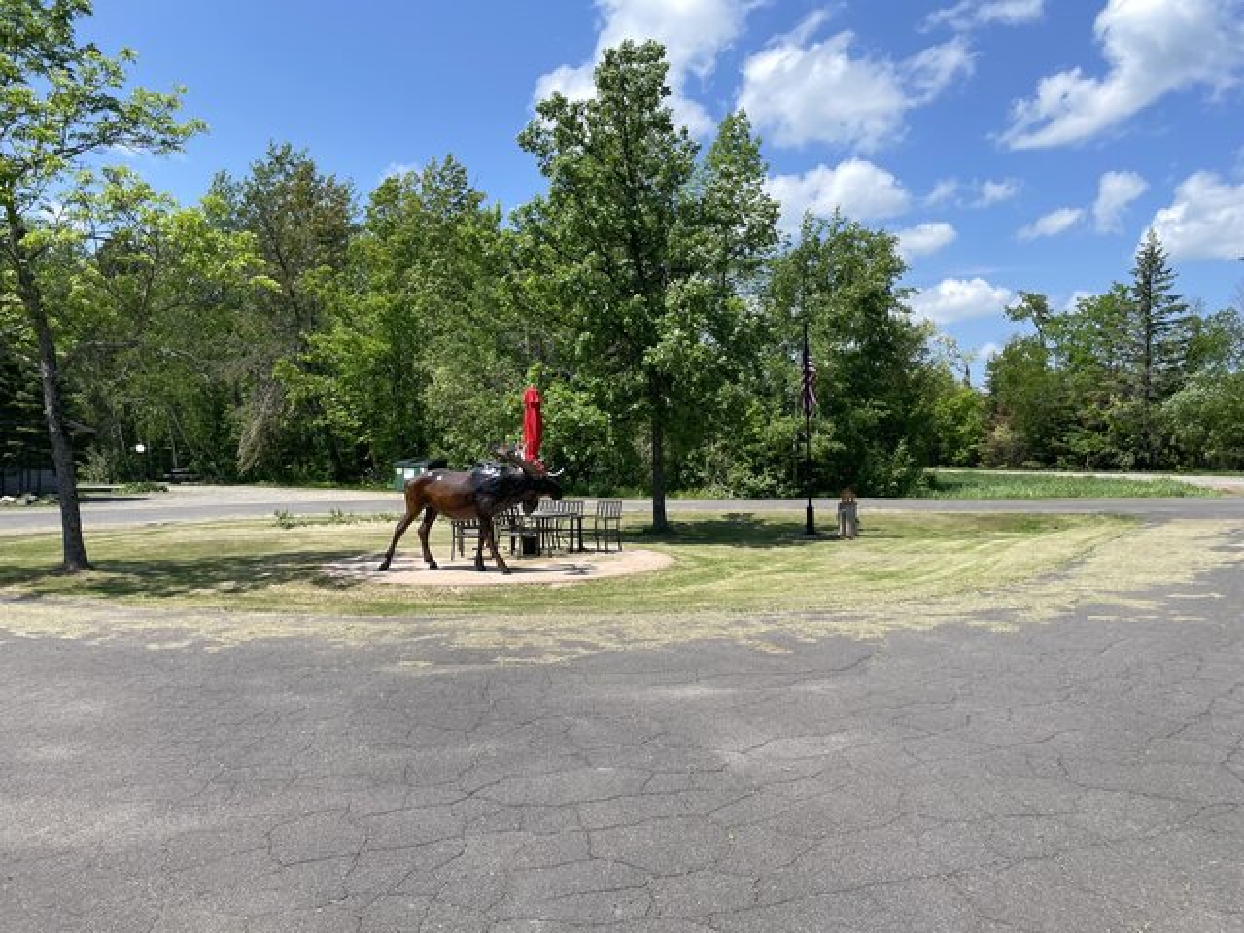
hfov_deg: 67.3
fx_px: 934
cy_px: 466
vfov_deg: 53.1
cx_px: 622
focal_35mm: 26
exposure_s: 1/2817
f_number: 1.6
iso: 32
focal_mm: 4.2
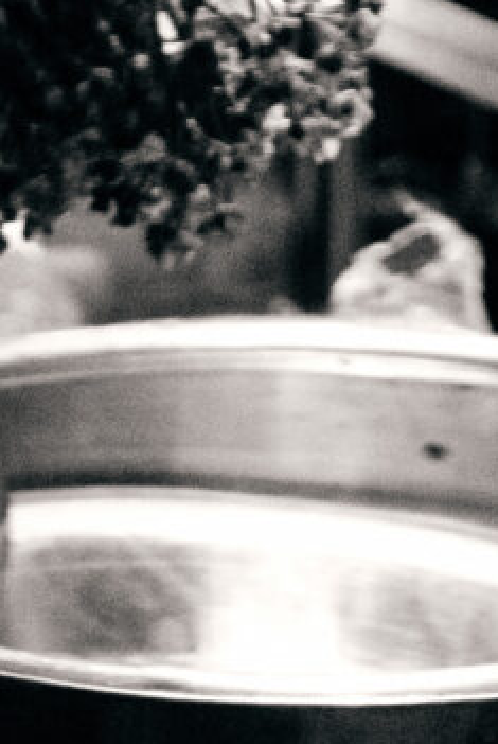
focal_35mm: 255
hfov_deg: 5.4
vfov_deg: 7.2
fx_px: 5275
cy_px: -1494
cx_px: 319
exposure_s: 1/250
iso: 1600
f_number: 2
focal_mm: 35
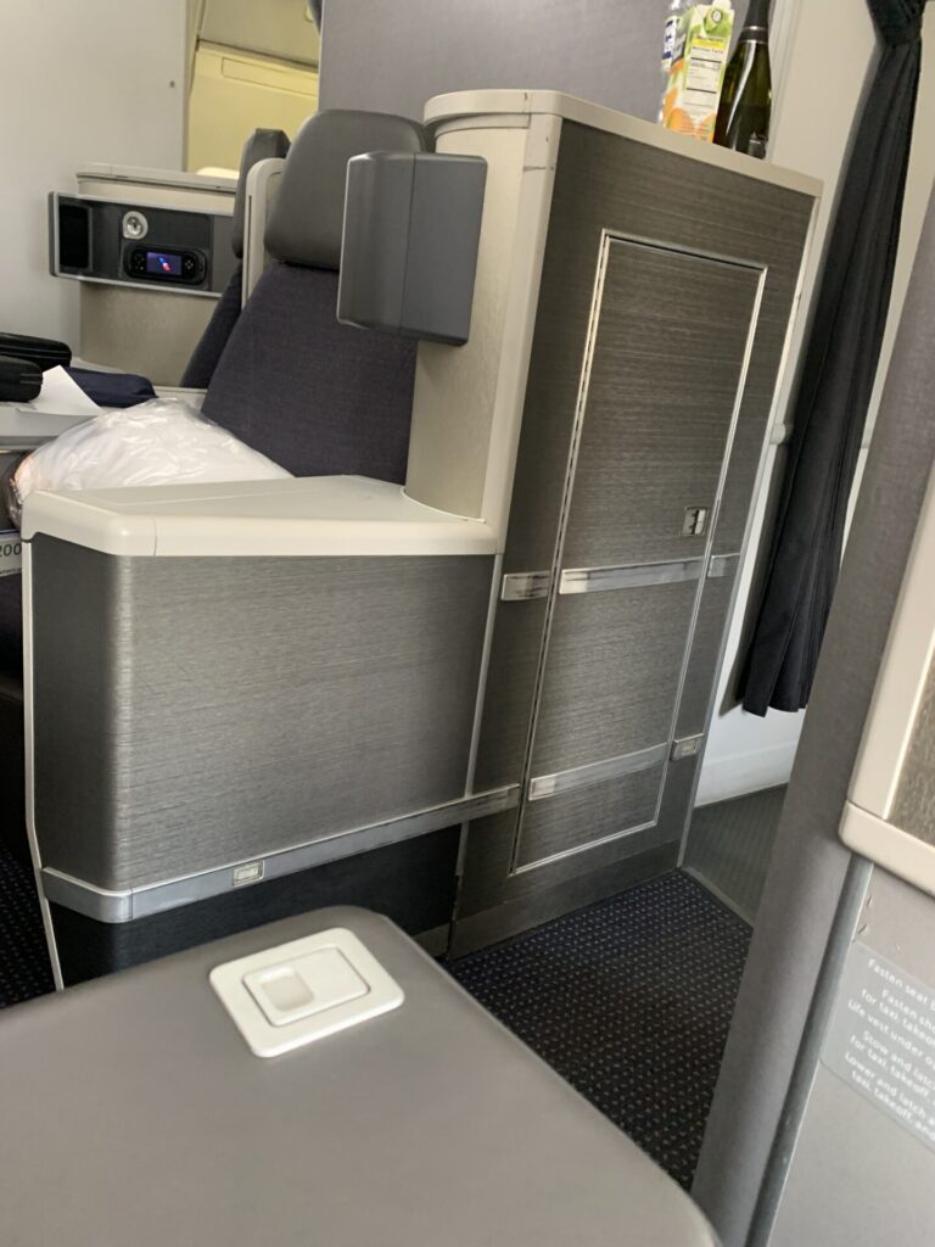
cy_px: 624
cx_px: 468
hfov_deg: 53.1
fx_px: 936
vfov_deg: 67.3
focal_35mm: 26
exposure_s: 1/40
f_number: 1.8
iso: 400
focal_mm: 4.25
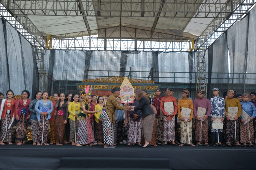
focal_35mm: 36
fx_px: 256
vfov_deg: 36.8
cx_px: 128
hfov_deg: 53.2
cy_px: 85
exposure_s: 1/500
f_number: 4.5
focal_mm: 24
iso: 250
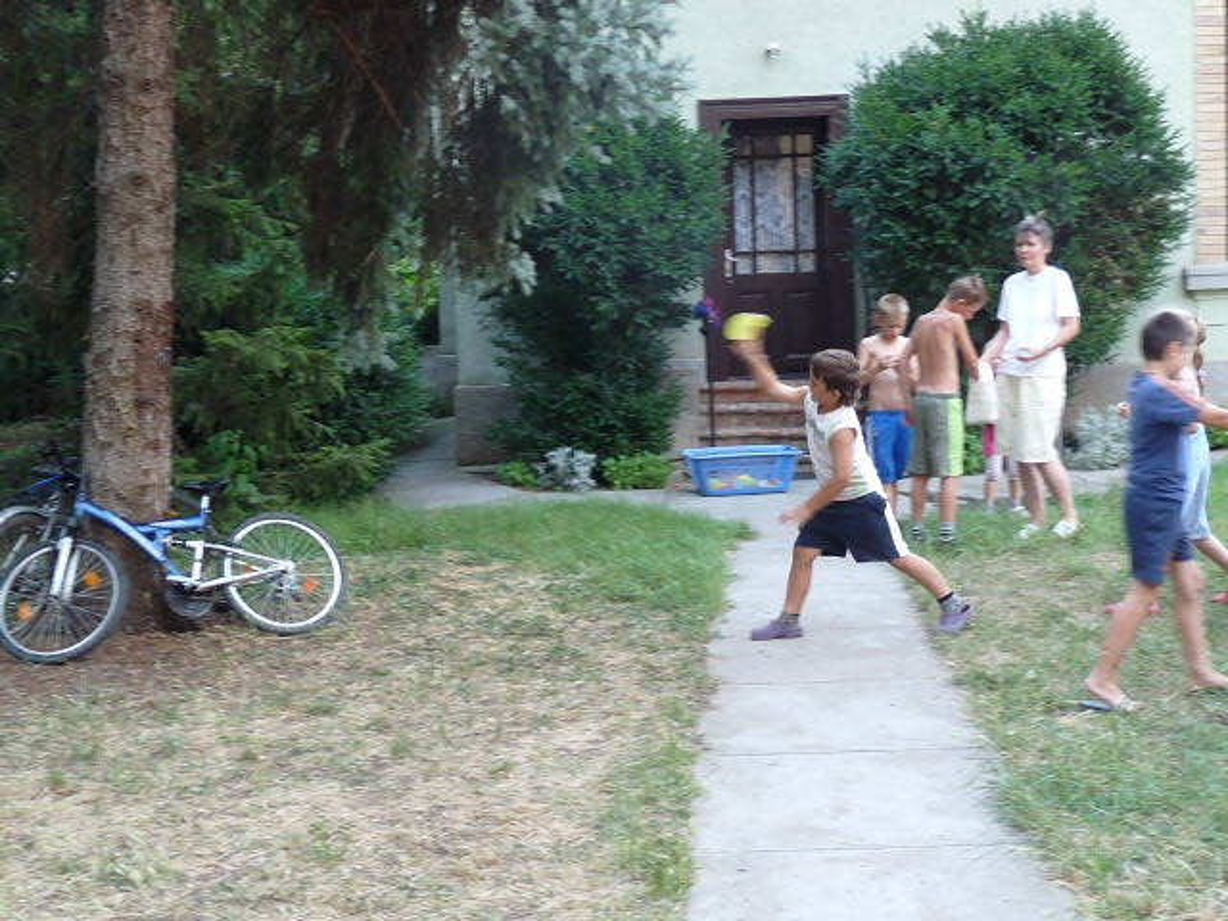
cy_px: 460
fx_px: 1845
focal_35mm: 52
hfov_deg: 36.8
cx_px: 614
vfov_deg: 28.0
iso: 100
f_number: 3
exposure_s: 1/60
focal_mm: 5.4
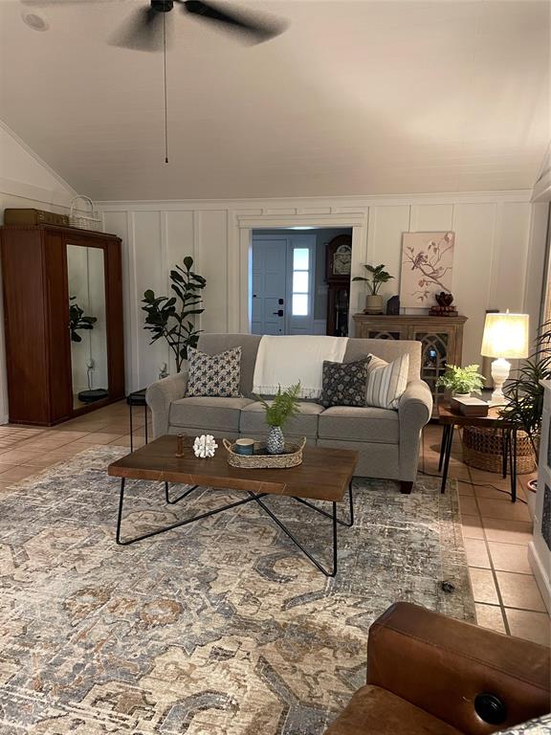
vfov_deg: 67.3
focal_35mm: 26
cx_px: 276
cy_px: 368
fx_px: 552
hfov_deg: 53.1
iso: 640
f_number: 1.6
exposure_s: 1/40
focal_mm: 4.2
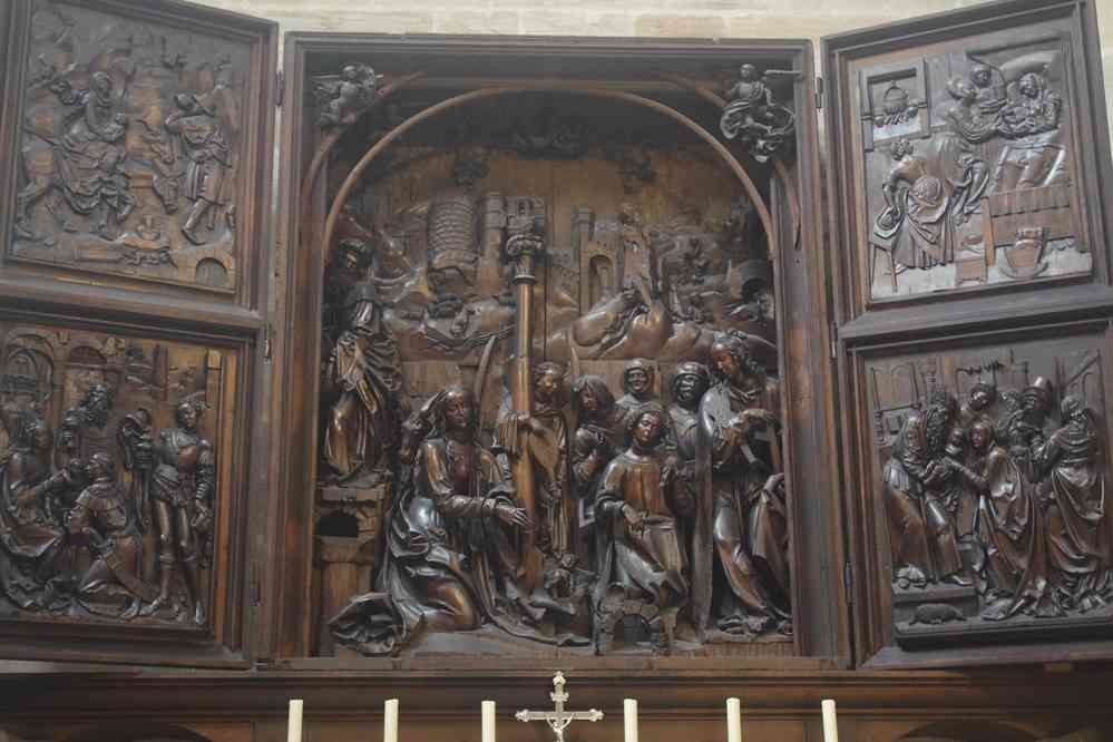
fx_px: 1762
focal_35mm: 57
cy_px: 371
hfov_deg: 35.1
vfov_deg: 23.8
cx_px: 556
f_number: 4.5
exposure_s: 1/13
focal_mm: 38
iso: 3200
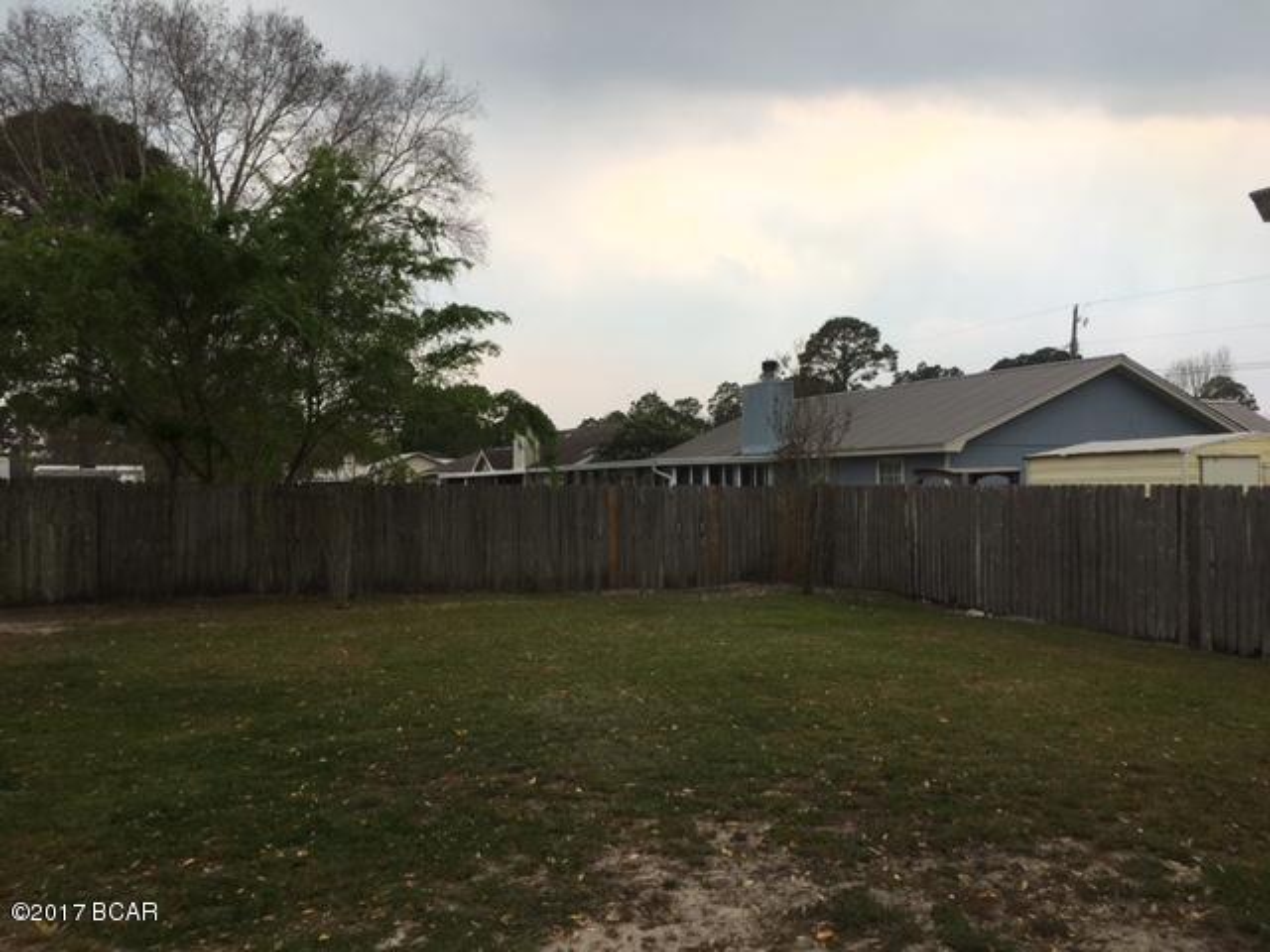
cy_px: 476
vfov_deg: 48.2
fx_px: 1064
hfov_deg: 61.7
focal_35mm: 29
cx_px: 635
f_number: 2.2
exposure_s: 1/1148
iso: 25
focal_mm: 4.15
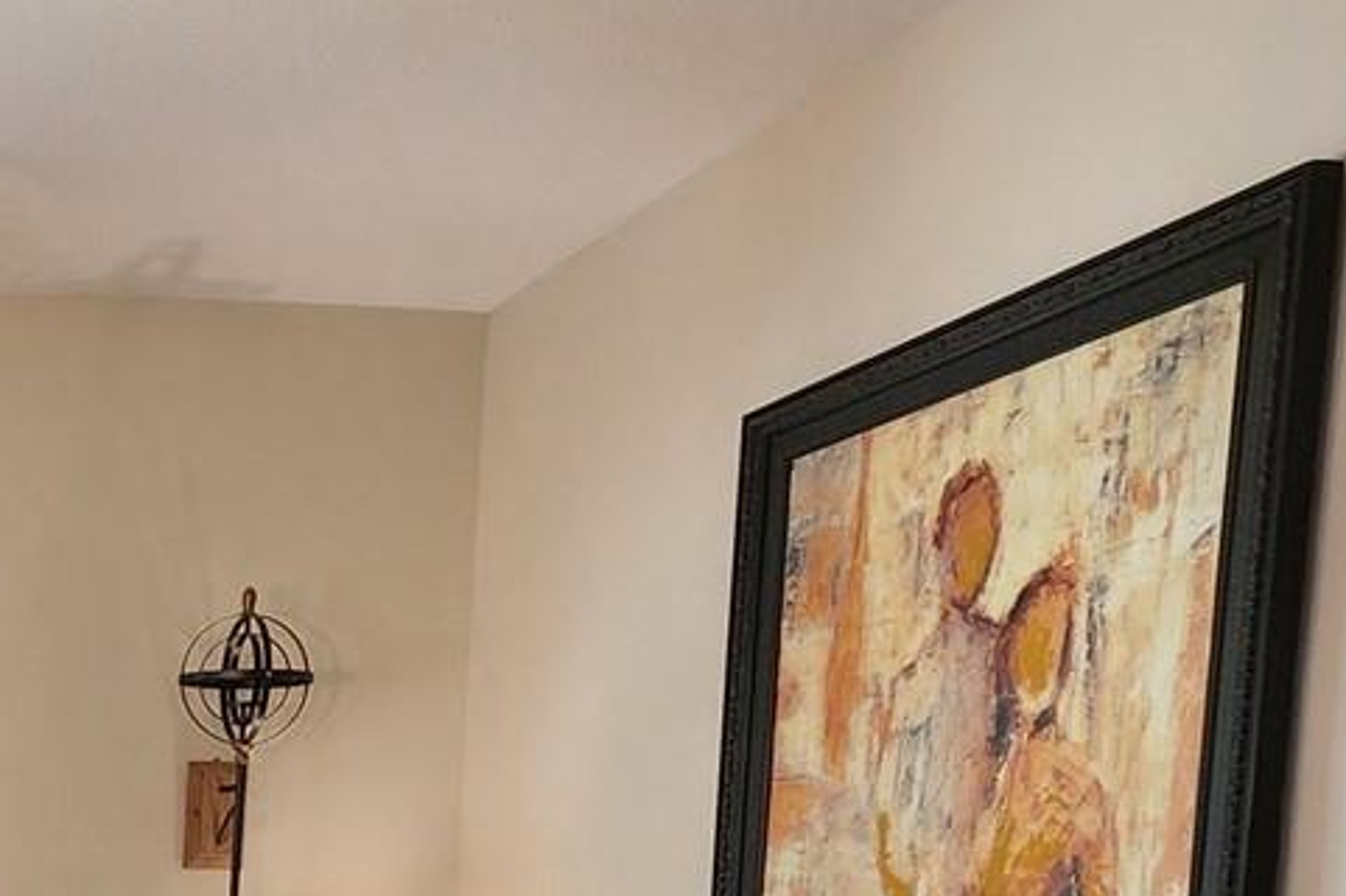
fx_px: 1681
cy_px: 1165
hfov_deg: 34.1
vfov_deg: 25.6
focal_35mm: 45
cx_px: -313
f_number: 2.2
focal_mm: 2.2
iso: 200
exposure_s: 1/60
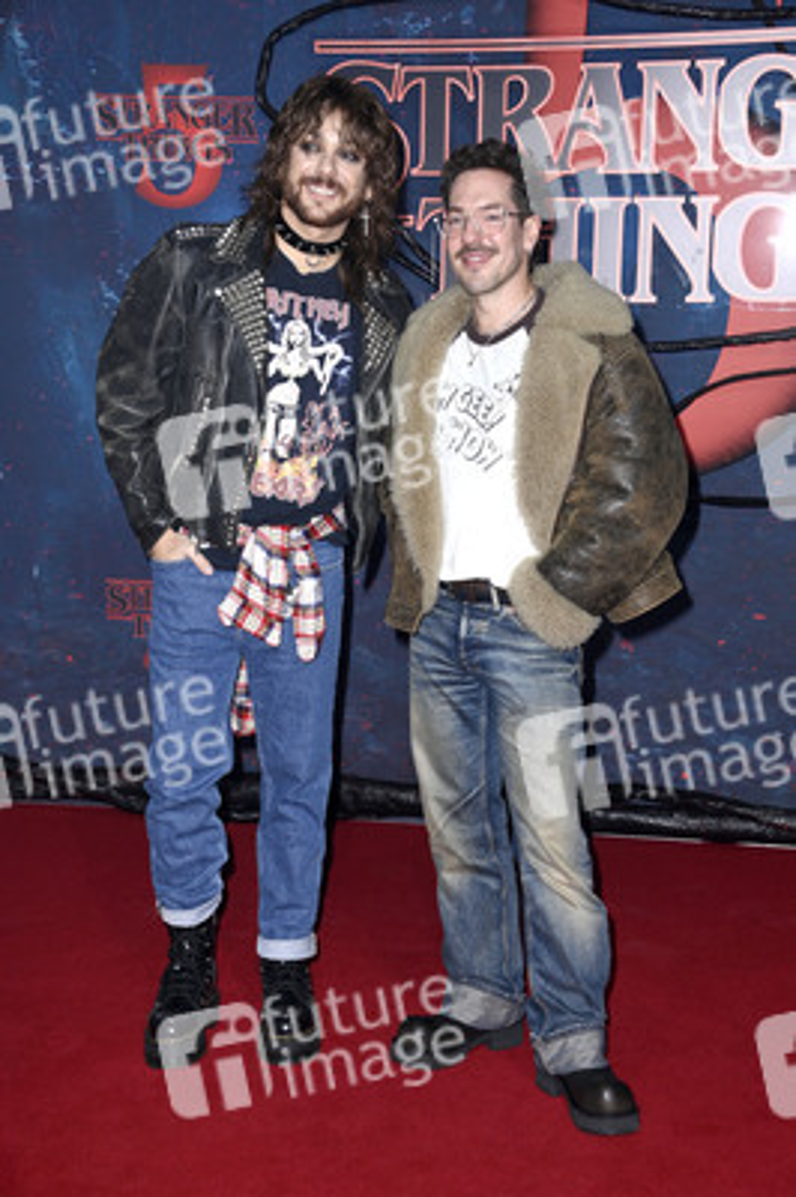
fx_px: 2060
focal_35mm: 62
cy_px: 598
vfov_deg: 32.4
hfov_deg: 21.9
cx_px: 398
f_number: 5.6
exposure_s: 1/200
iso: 500
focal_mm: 62
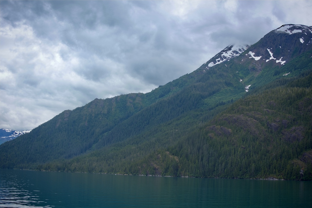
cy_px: 104
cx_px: 156
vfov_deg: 19.5
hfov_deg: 28.8
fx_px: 607
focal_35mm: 70
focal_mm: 70
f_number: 7.1
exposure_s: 1/200
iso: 100
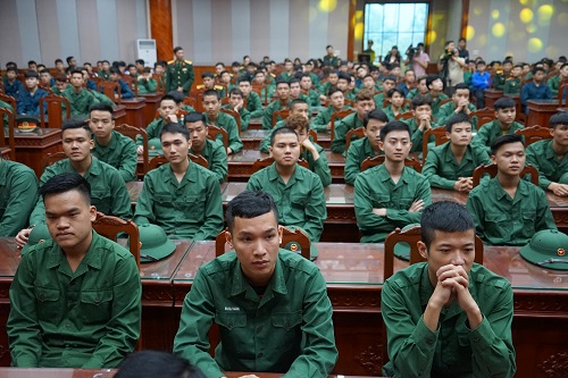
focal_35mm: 35
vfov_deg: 37.8
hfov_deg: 54.5
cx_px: 284
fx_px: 552
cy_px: 189
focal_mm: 35
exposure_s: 1/160
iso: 5000
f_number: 4
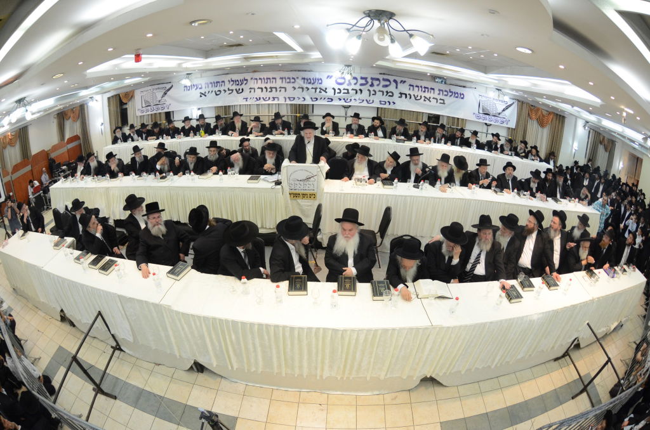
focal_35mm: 16
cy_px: 215
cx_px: 325
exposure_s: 1/160
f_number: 3.5
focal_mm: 10.5
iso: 1250
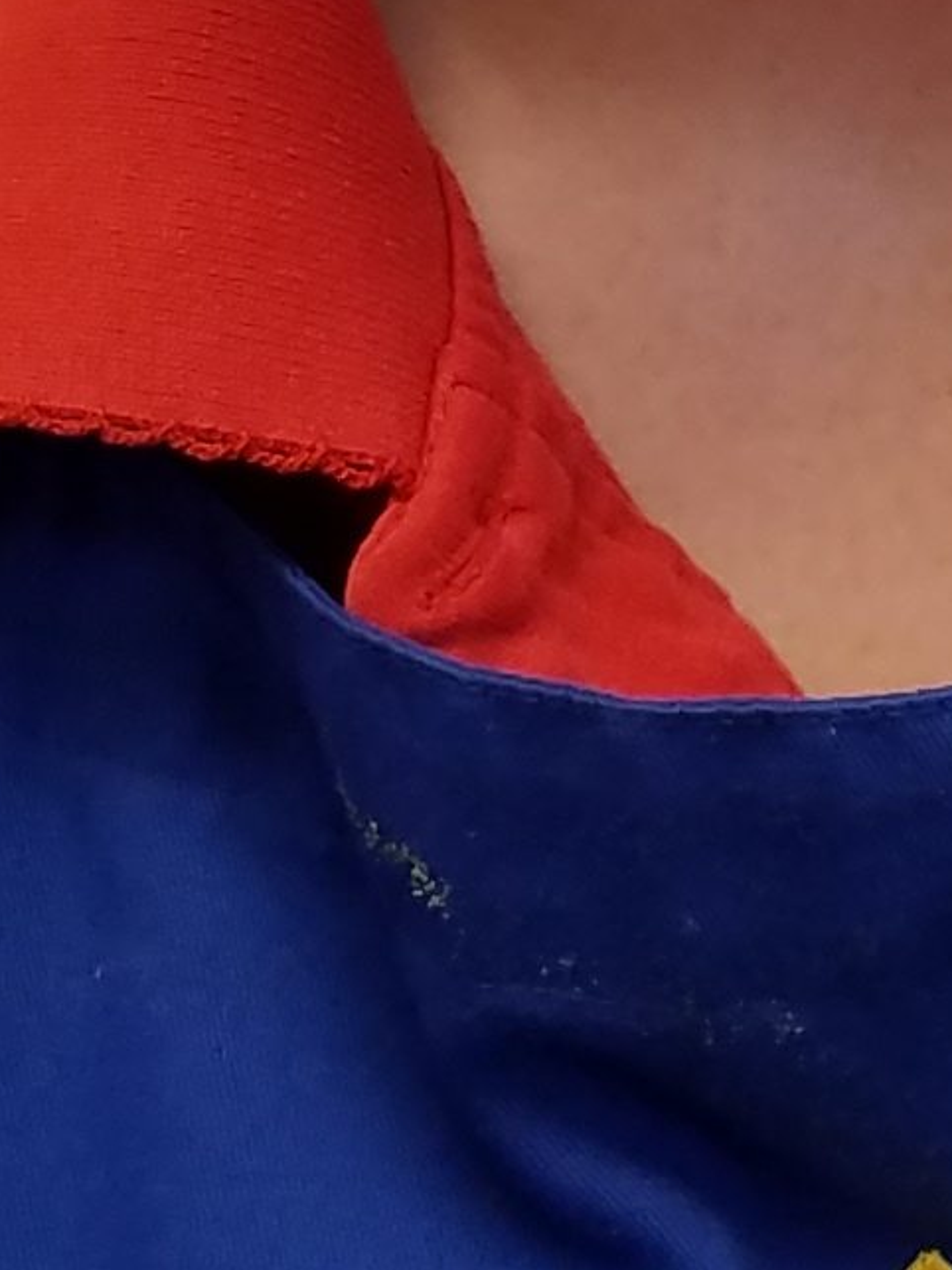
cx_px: 1027
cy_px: -55
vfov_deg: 12.0
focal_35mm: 163
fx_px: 5979
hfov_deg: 9.0
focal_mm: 4.2
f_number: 1.7
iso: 100
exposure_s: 1/60
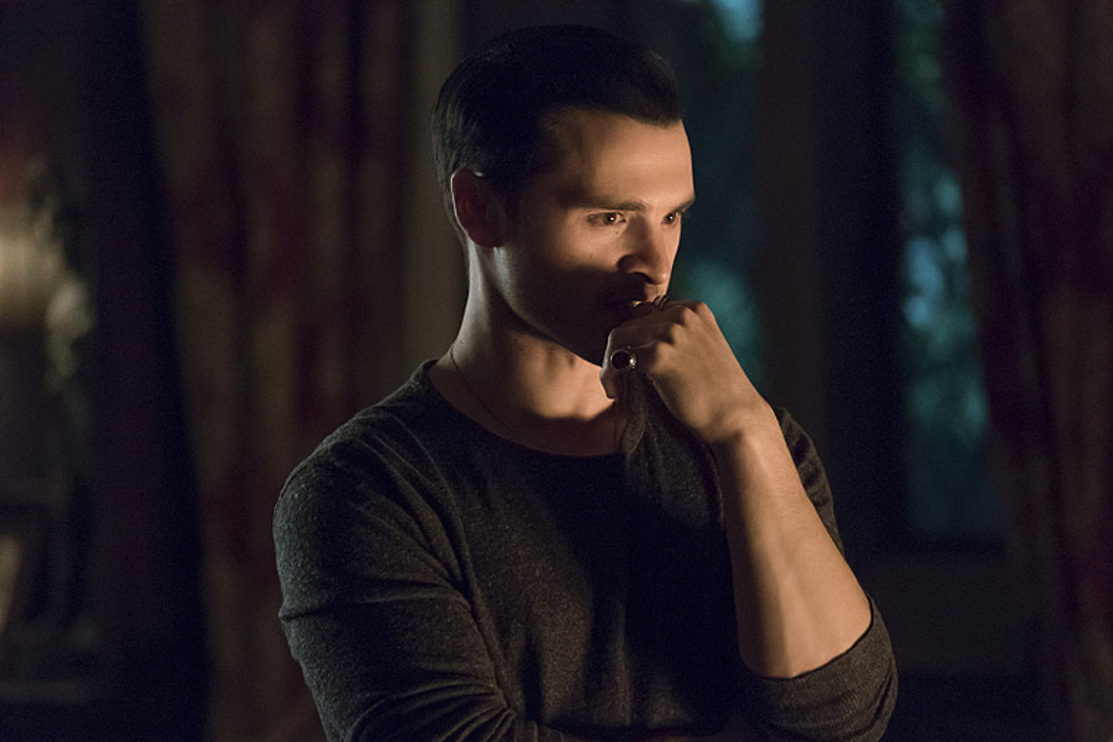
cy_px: 371
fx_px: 6183
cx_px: 556
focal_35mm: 200
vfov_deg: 6.9
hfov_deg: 10.3
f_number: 4
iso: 12800
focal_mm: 200
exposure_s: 1/60
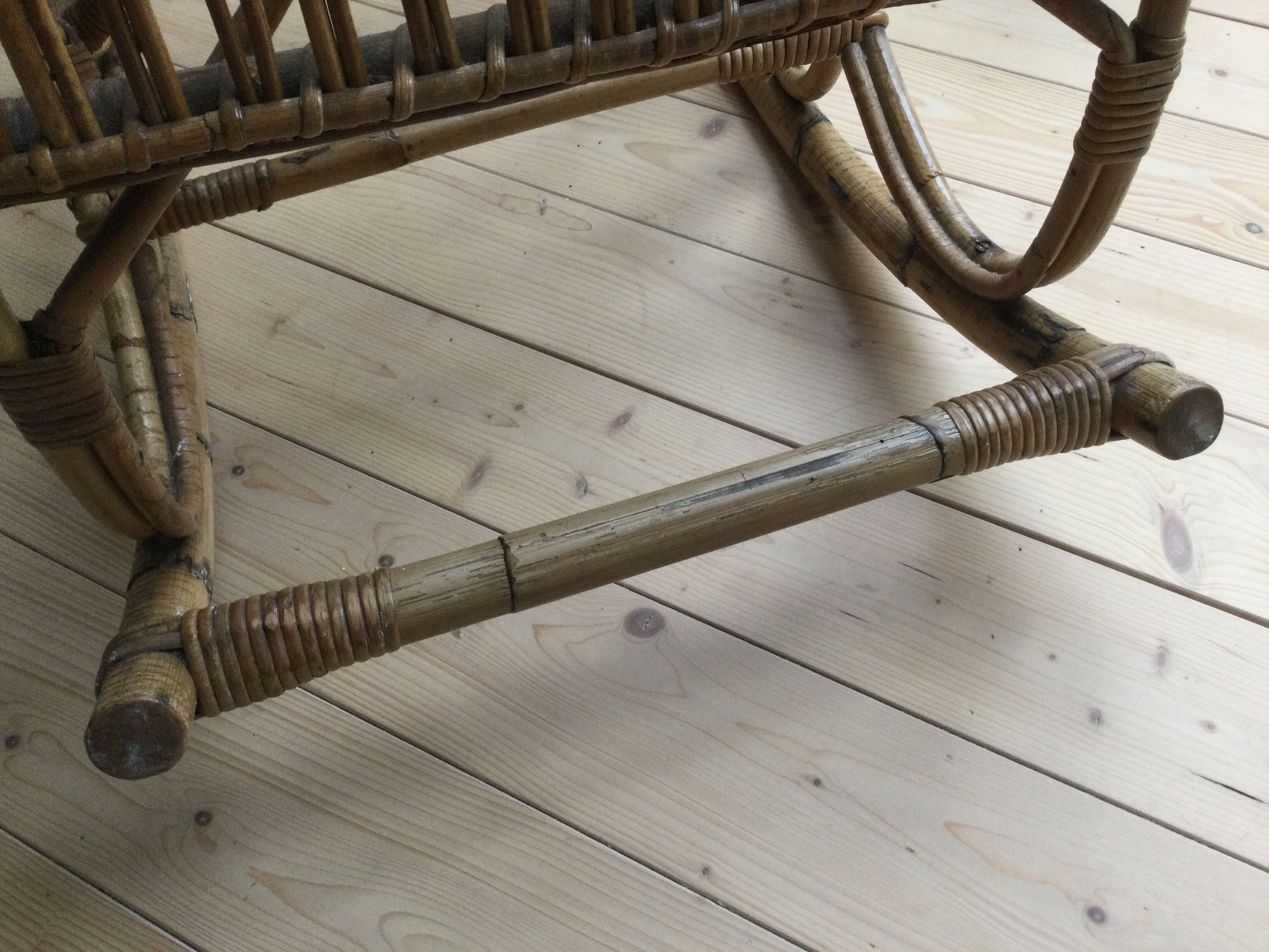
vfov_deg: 45.4
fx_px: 1136
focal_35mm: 31
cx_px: 634
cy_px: 476
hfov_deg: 58.4
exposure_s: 1/33
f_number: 2.4
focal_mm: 3.3
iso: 50
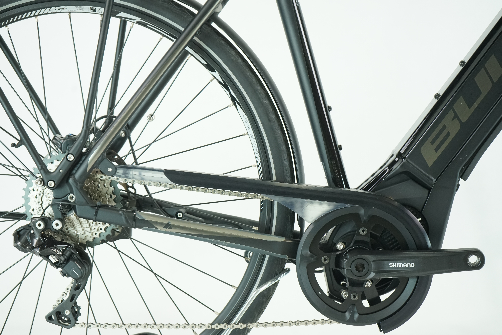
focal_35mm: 62
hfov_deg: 32.4
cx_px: 251
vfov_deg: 21.9
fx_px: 864
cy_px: 168
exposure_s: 1/200
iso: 2500
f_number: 5.6
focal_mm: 62
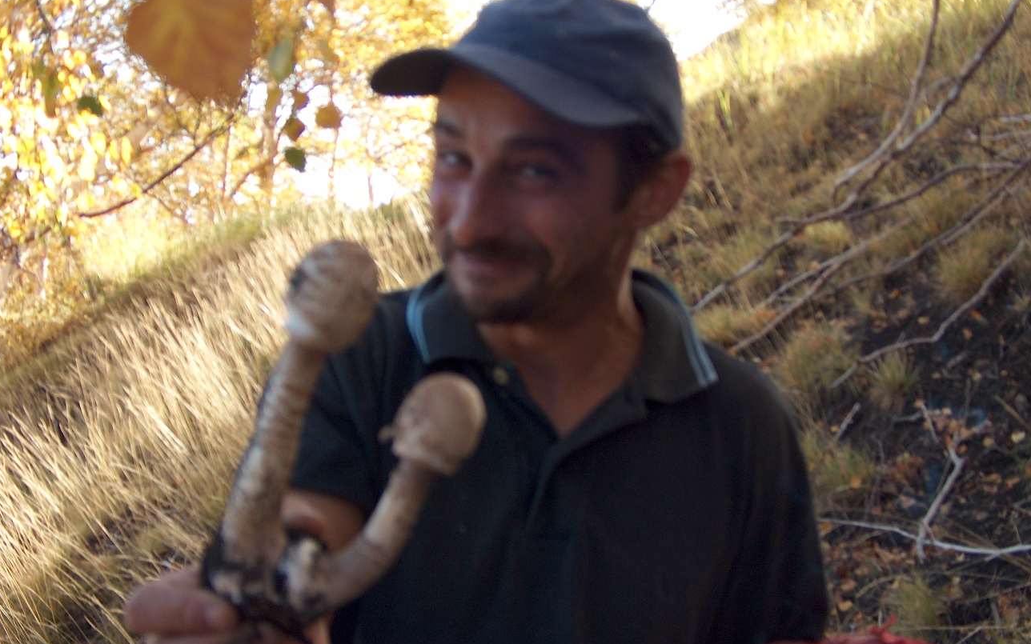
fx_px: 1321
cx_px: 513
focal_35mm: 47
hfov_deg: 42.6
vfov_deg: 27.4
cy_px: 361
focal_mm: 8.96
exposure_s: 1/195
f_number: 2.8
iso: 184
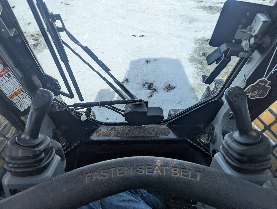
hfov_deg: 71.5
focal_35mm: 24
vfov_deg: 56.9
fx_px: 192
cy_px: 104
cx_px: 138
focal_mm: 6.81
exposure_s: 1/1919
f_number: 1.85
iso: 50
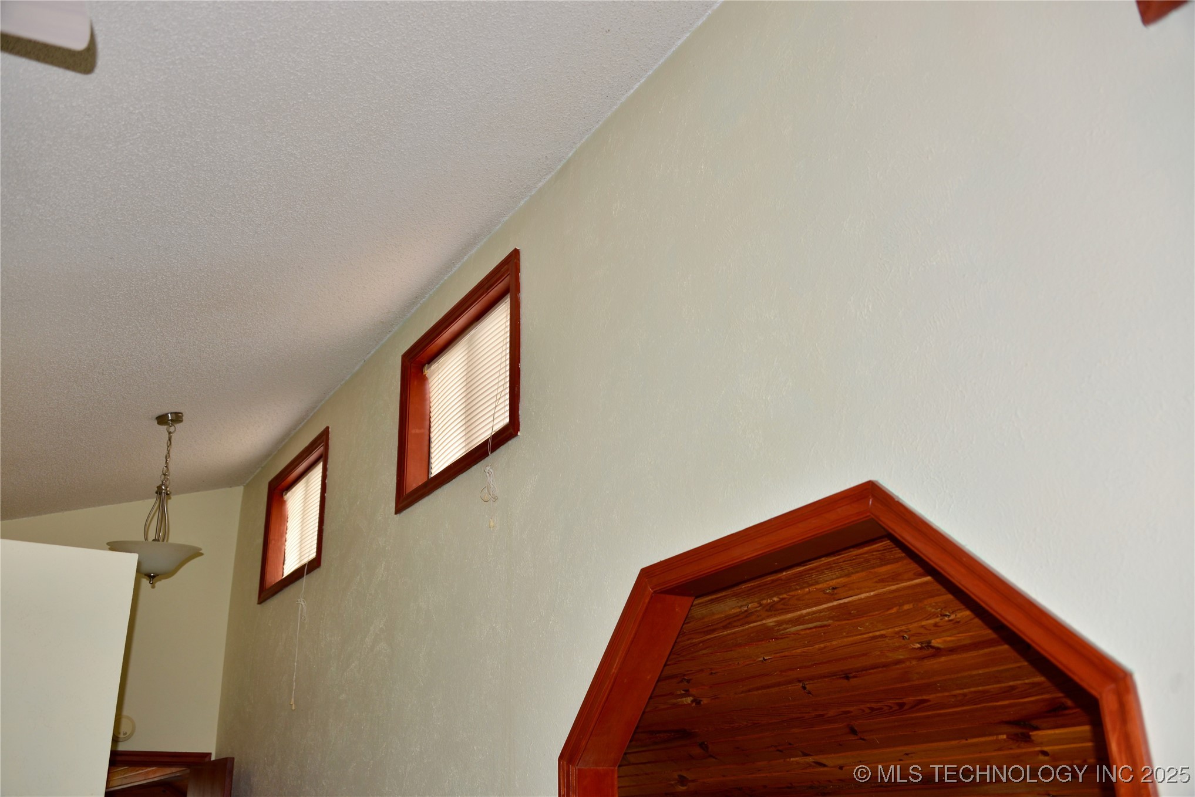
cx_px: 598
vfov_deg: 41.1
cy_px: 398
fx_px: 1062
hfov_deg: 58.7
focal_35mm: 32
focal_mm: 32
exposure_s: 1/60
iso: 320
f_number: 3.8
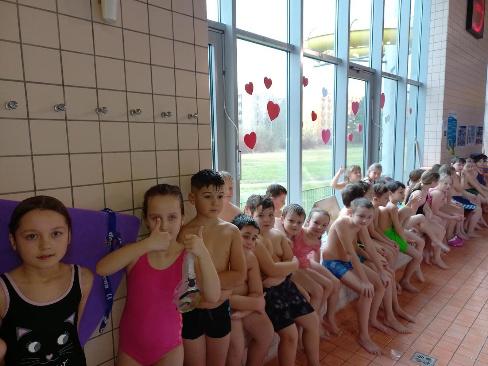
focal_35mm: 25
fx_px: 353
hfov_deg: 69.4
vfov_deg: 54.9
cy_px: 183
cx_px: 244
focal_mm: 4.65
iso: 160
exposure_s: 1/50
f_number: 1.8
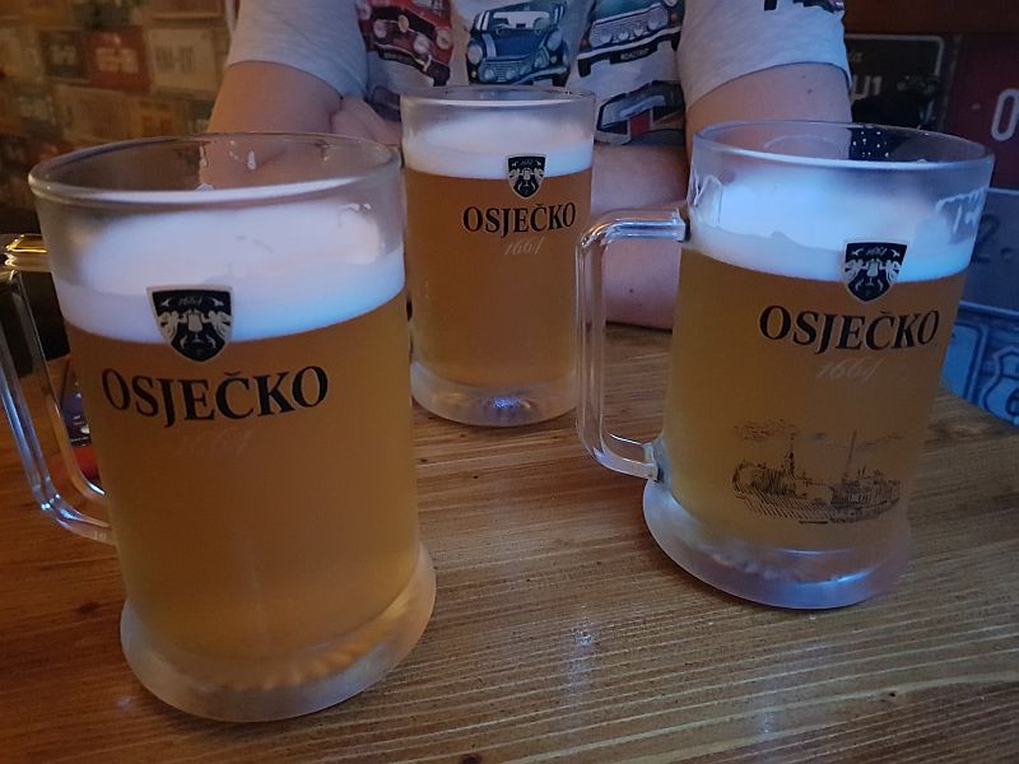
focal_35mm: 26
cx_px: 510
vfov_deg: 53.1
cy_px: 382
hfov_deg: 67.3
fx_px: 765
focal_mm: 4.2
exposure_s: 1/9
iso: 1250
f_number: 1.7
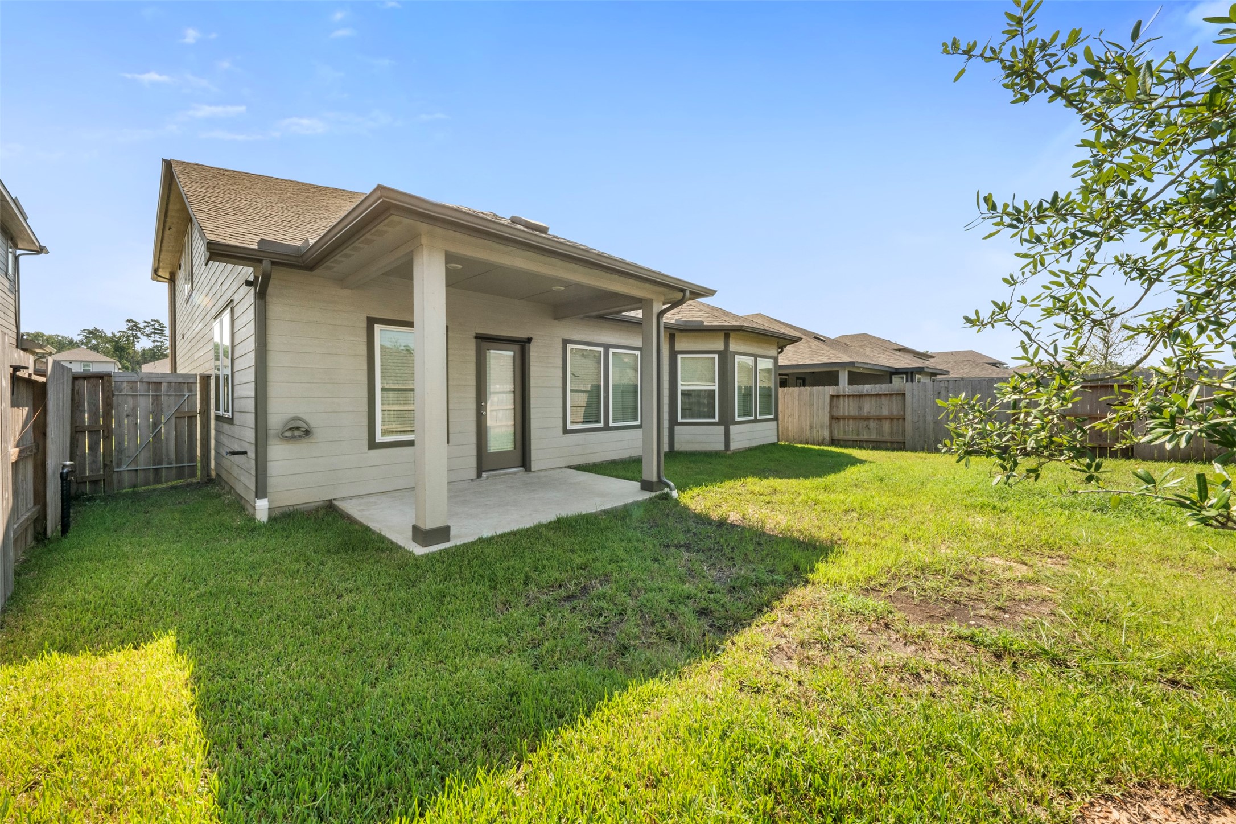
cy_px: 412
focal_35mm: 13
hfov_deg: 108.3
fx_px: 446
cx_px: 618
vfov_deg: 85.4
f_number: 9
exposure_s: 1/40
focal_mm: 13
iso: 800
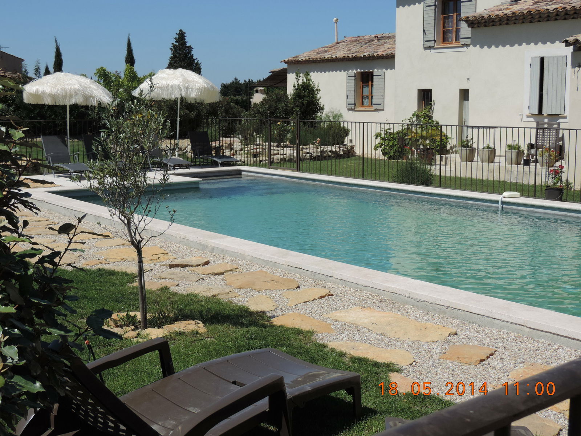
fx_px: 789
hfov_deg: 40.4
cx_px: 290
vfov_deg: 30.9
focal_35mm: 47
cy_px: 218
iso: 80
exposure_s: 1/1600
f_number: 3.5
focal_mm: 8.3
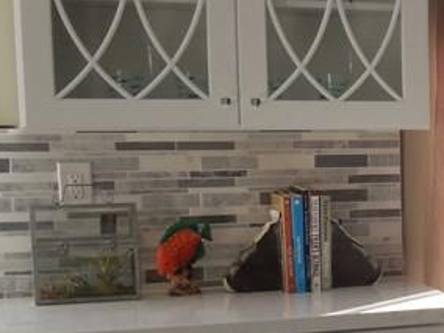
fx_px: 1385
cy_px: 274
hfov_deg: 16.0
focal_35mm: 108
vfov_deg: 13.6
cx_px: 752
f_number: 3.2
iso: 125
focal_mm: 5.3
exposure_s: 1/50
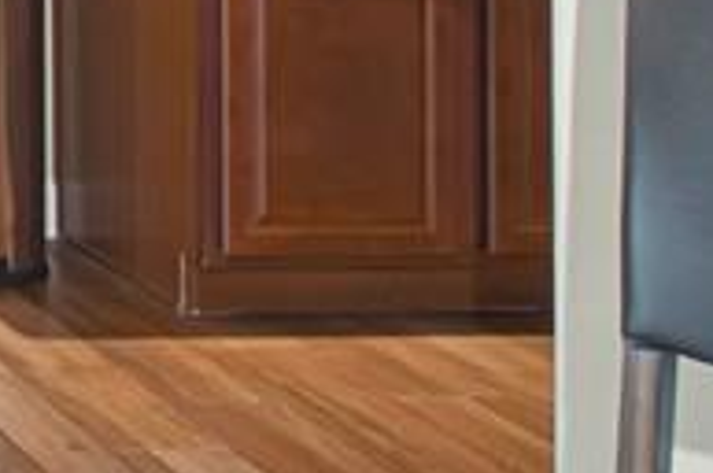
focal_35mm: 104
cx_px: -835
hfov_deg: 14.9
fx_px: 2050
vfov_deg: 12.2
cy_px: -329
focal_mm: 13
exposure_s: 1/60
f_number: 8
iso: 320
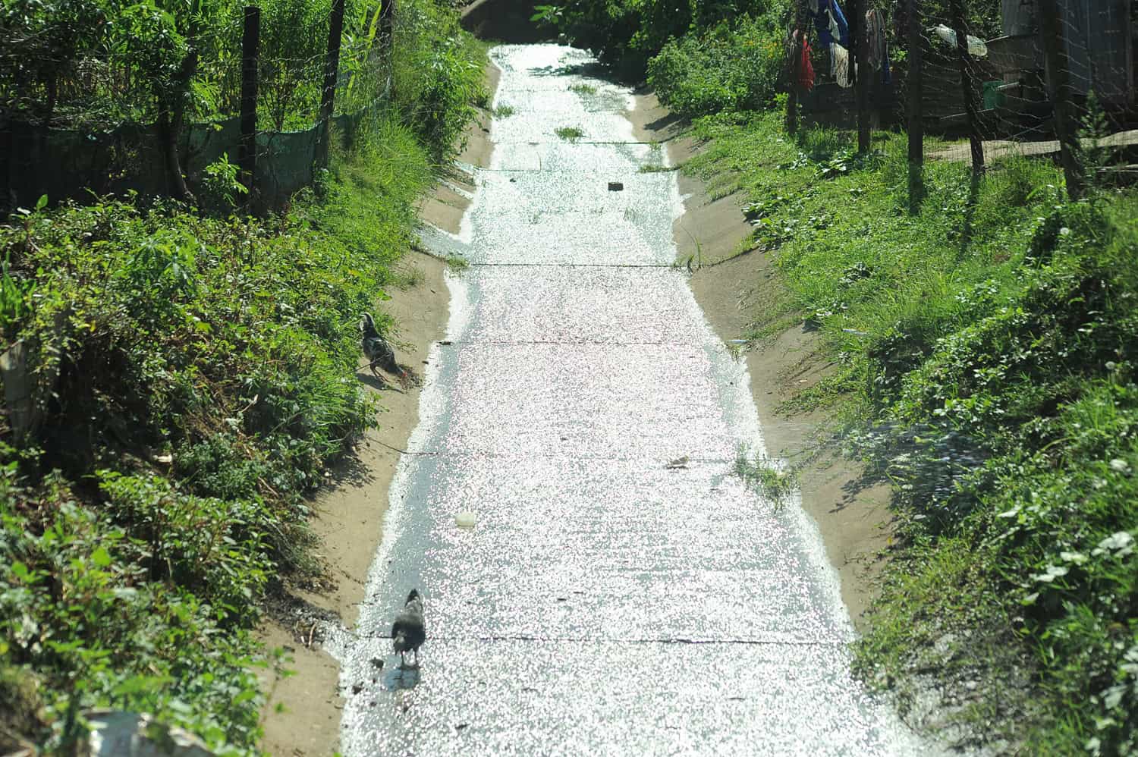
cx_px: 569
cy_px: 378
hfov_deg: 28.9
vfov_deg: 19.4
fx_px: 2211
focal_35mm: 70
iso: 400
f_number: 5
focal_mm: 70
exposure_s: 1/2500
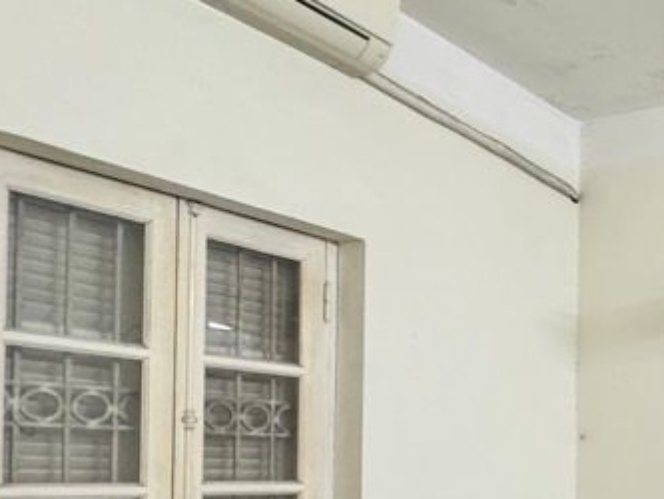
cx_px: 883
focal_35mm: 43
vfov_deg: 31.8
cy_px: 459
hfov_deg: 32.1
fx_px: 825
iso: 320
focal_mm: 2.22
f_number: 2.2
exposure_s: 1/71
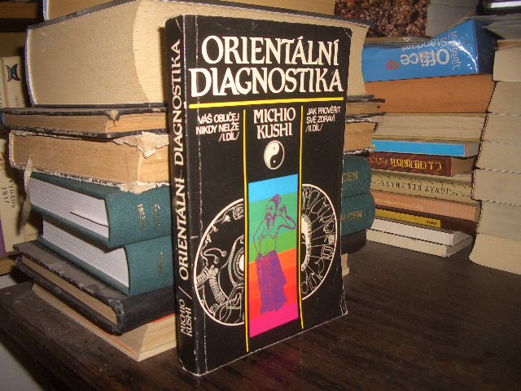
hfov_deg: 52.6
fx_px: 527
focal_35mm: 35
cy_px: 196
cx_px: 260
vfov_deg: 40.7
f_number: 2.6
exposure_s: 1/60
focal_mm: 5.8
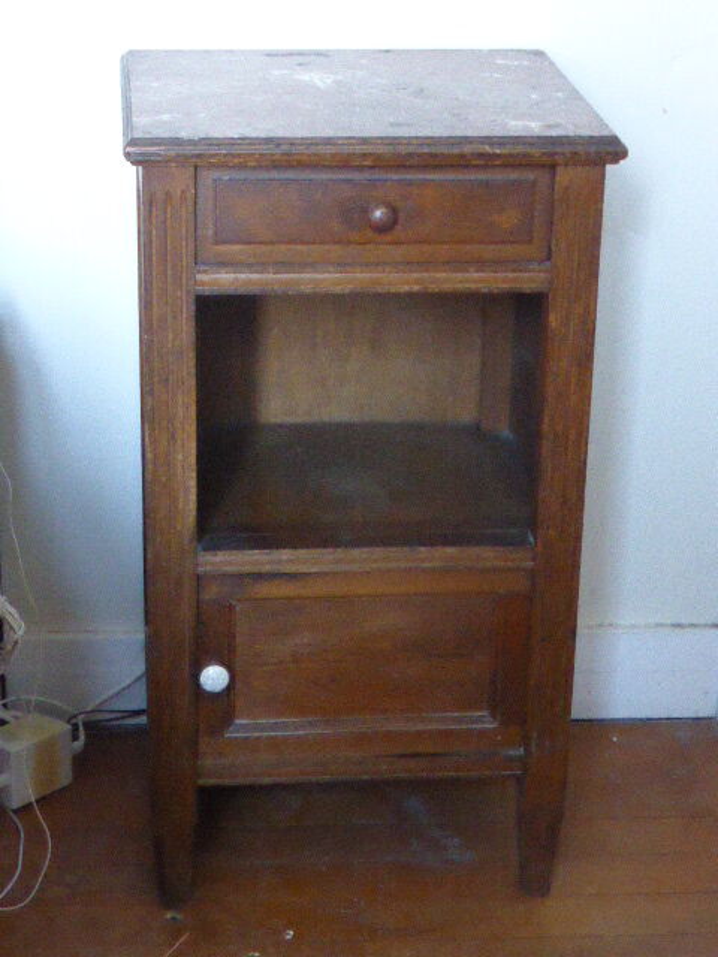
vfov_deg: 23.0
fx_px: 2351
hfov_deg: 17.4
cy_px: 478
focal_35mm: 85
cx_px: 359
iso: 2000
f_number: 5.1
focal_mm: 14.2
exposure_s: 1/15
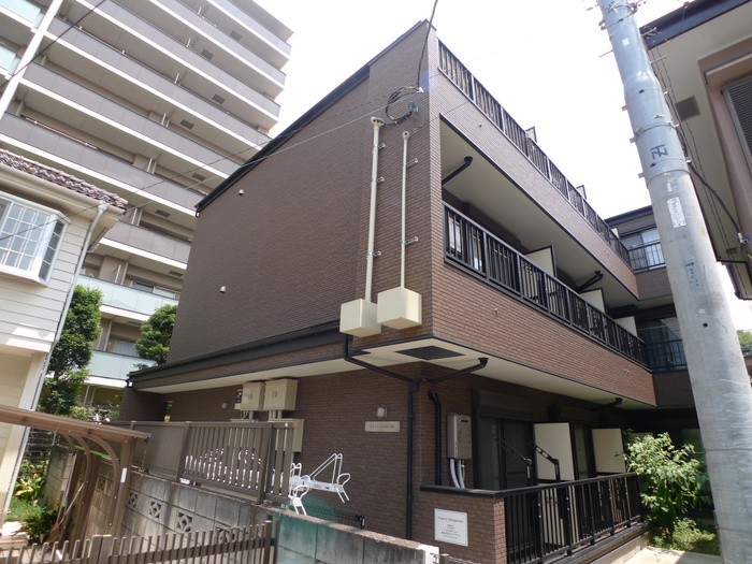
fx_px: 521
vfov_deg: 56.8
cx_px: 376
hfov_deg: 71.6
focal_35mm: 24
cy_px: 282
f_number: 2.8
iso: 80
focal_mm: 5.1
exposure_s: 1/500
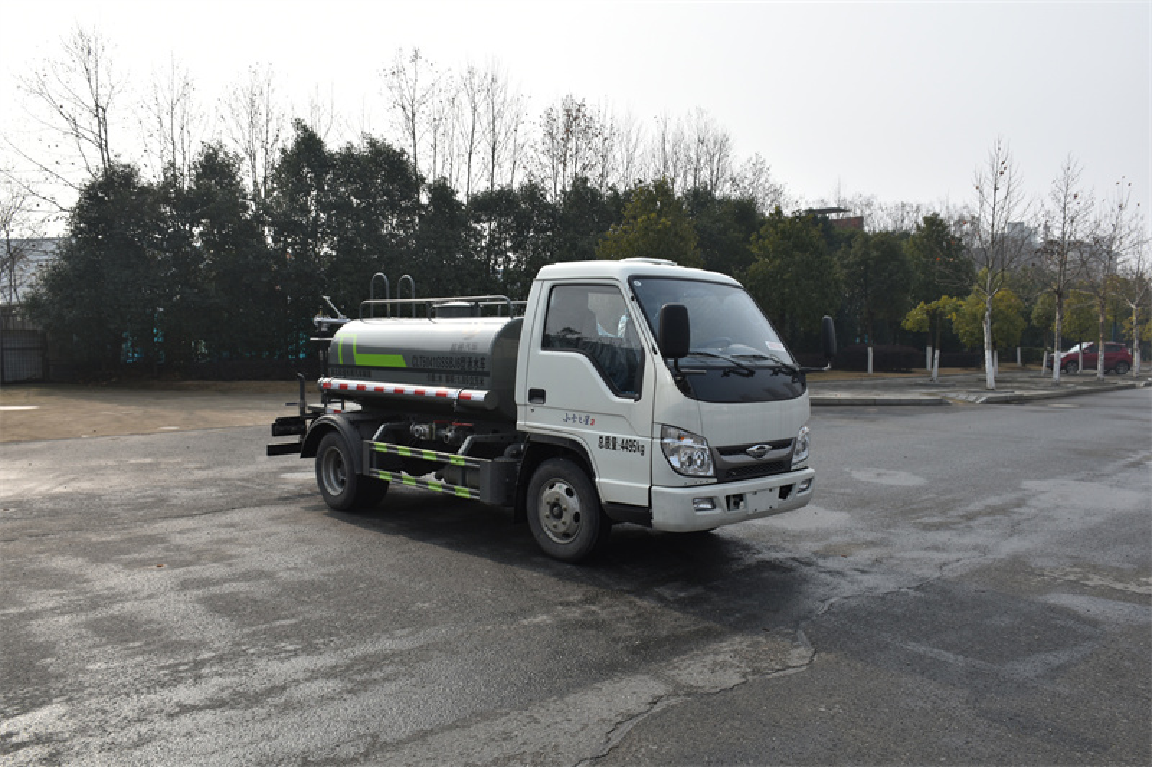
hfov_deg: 67.4
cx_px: 576
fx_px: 864
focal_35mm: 27
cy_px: 384
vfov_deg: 47.9
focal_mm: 18
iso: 100
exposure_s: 1/320
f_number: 9
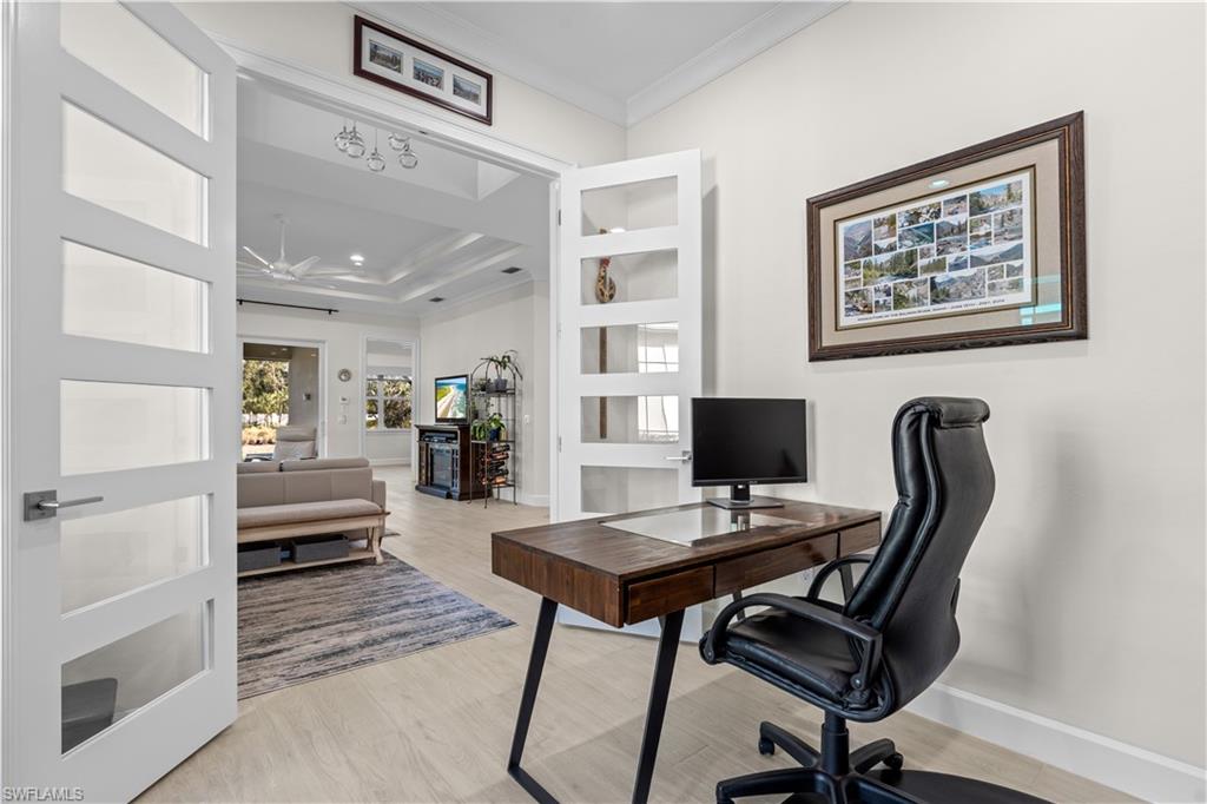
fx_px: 570
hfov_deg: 93.3
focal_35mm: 17
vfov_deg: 70.4
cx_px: 604
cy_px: 402
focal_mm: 17
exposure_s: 1/4
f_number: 8
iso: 100
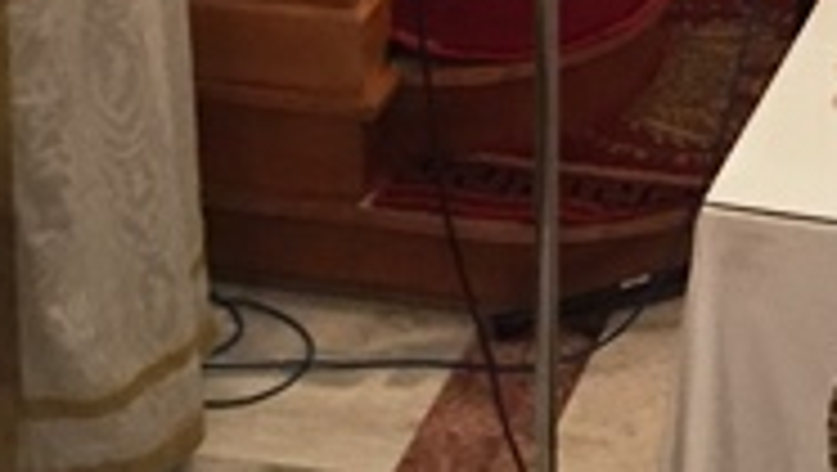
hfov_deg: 15.3
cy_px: -661
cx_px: 932
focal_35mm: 136
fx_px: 3021
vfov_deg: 8.2
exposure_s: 1/33
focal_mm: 4.15
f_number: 2.2
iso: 200
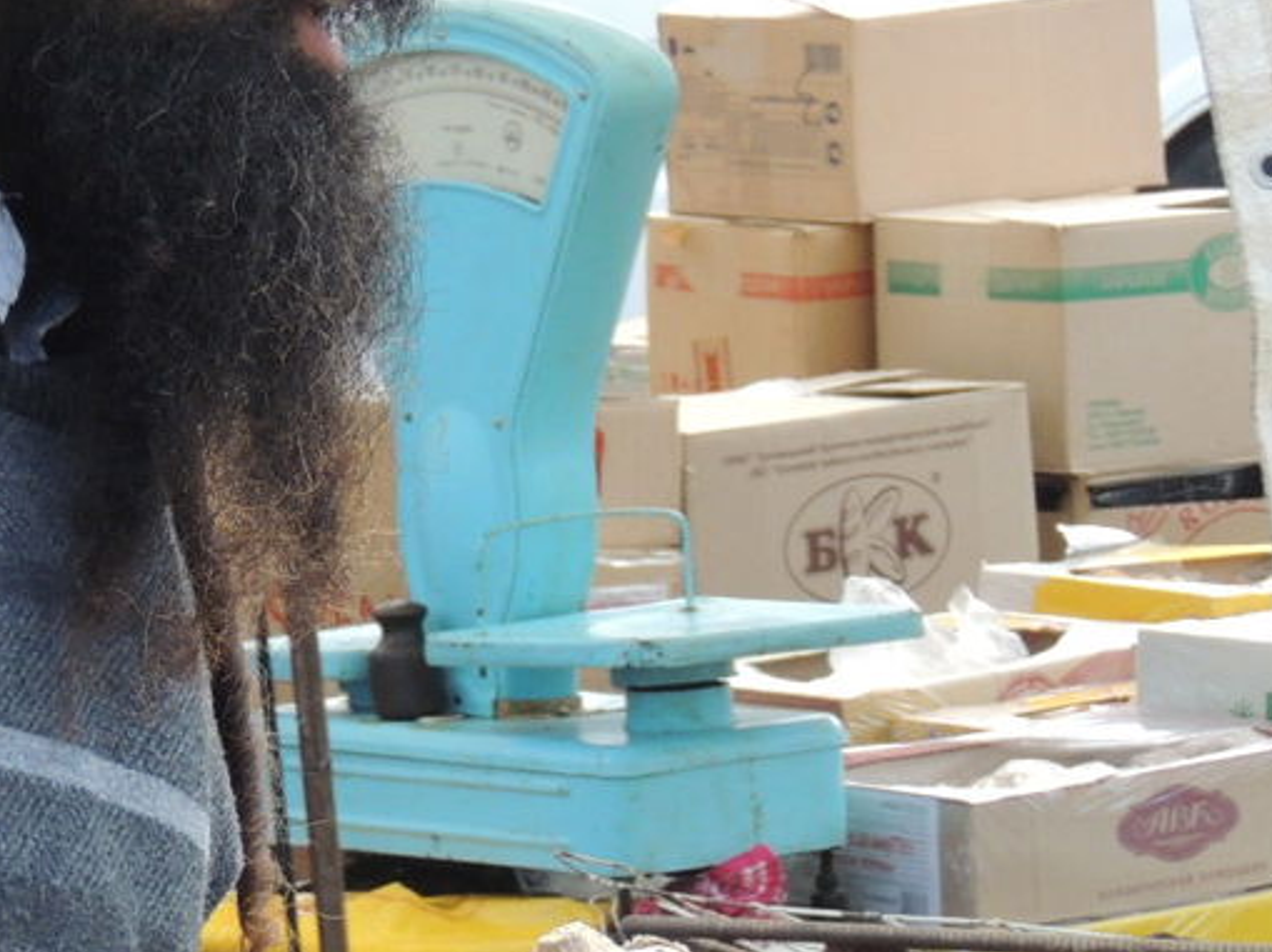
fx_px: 10612
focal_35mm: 289
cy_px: 425
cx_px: 40
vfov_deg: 5.1
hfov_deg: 6.8
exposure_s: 1/400
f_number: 4.2
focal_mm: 18.7
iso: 280
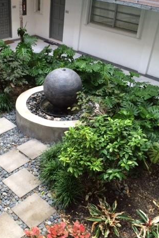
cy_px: 120
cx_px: 42
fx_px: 272
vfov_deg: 47.4
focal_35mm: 41
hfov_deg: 32.1
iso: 40
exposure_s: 1/40
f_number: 2.2
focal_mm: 4.15
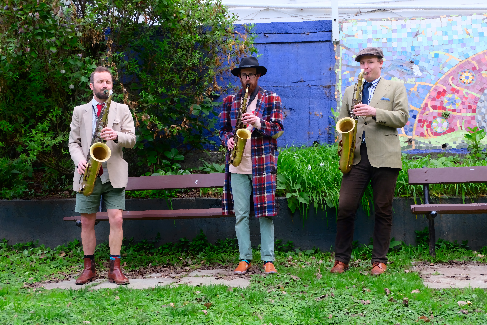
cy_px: 162
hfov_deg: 41.9
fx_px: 636
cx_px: 244
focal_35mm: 47
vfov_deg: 28.6
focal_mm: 31
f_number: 4.7
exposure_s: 1/90
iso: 400
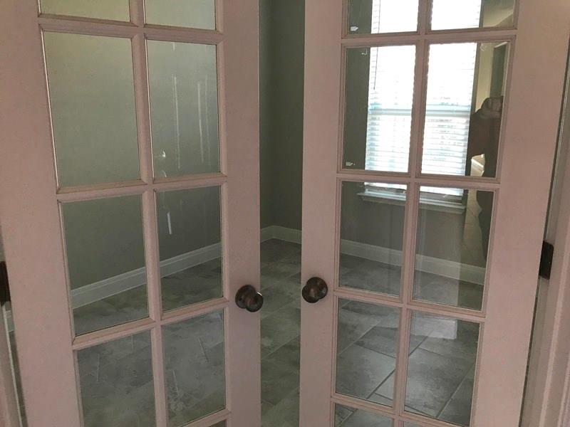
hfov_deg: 63.4
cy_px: 214
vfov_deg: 49.7
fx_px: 461
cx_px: 285
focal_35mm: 28
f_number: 1.8
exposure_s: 1/24
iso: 32
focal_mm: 3.99
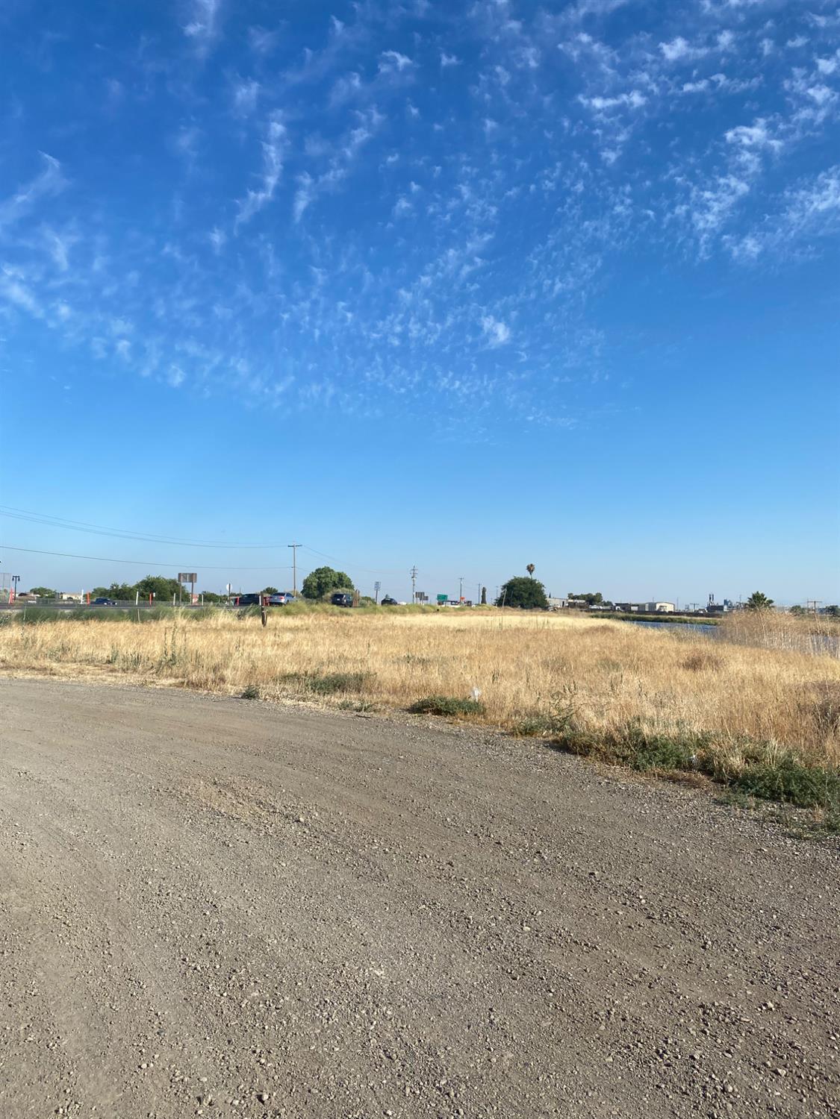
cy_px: 560
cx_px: 420
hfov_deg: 53.1
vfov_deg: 67.3
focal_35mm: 26
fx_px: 841
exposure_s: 1/3497
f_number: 1.8
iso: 32
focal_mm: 4.25
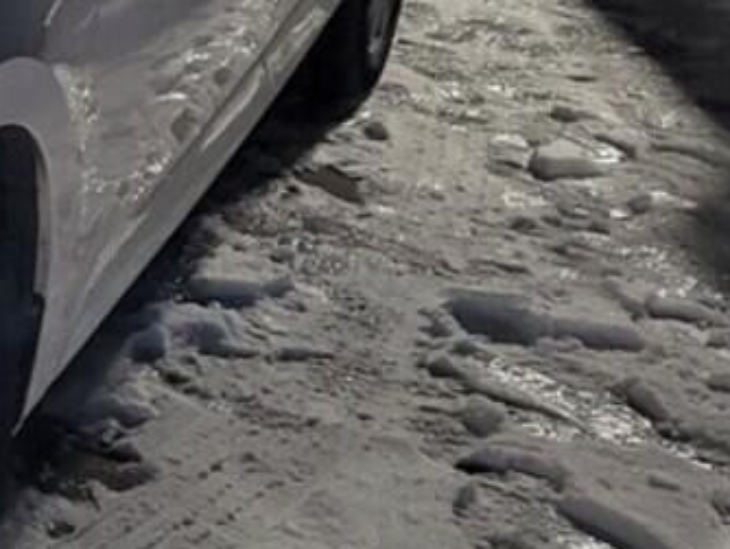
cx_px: -632
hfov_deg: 15.0
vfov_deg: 13.2
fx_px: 2364
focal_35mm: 112
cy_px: 131
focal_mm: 5.4
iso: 100
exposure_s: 1/50
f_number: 1.8
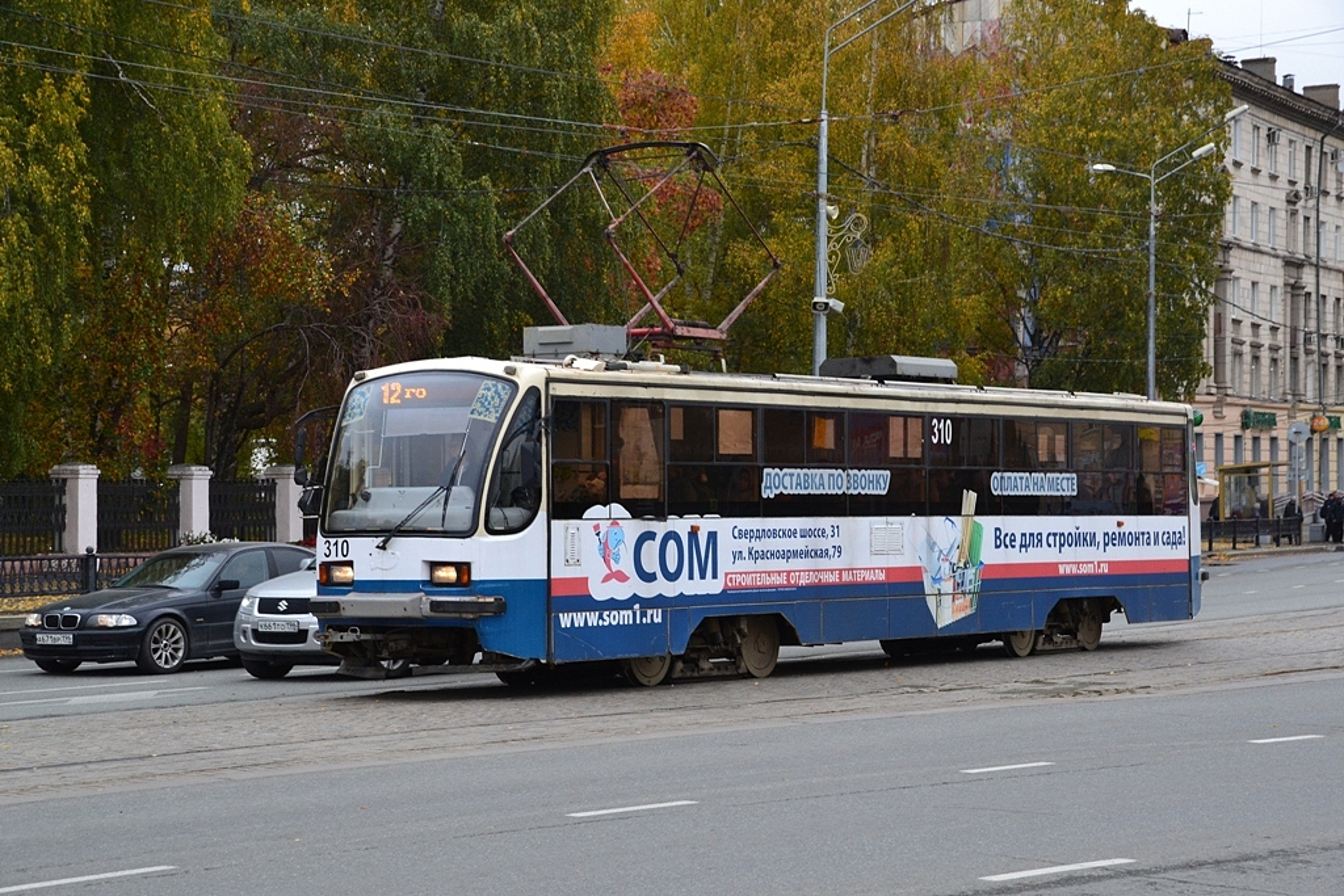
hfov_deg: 26.0
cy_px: 448
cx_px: 672
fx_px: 2912
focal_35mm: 78
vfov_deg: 17.5
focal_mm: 52
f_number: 10
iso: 800
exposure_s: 1/250
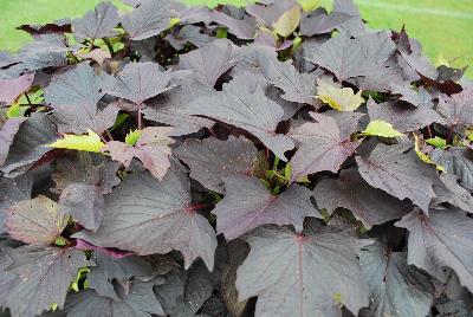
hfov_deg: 61.9
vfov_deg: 43.7
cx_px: 236
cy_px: 158
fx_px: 395
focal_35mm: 30
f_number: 5.6
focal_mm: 20
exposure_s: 1/60
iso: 200
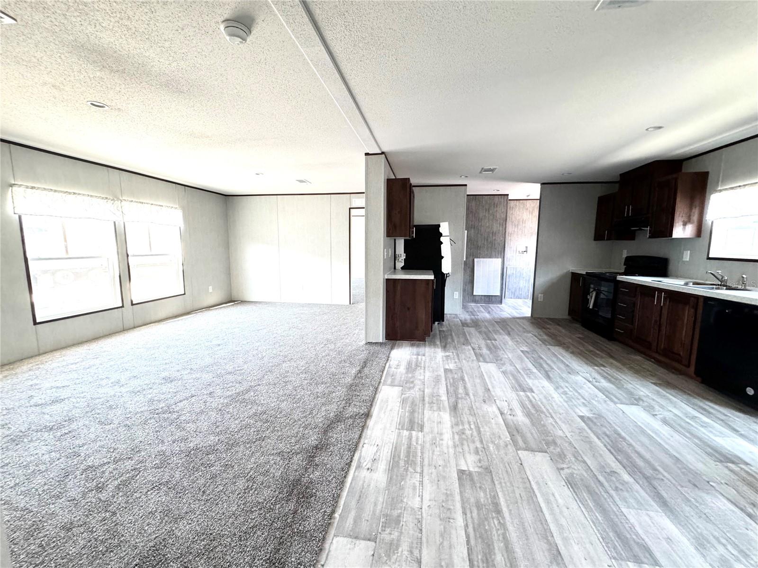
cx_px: 379
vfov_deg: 85.7
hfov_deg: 102.1
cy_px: 284
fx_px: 307
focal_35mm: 14
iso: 320
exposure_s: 1/85
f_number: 2.2
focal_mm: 2.22
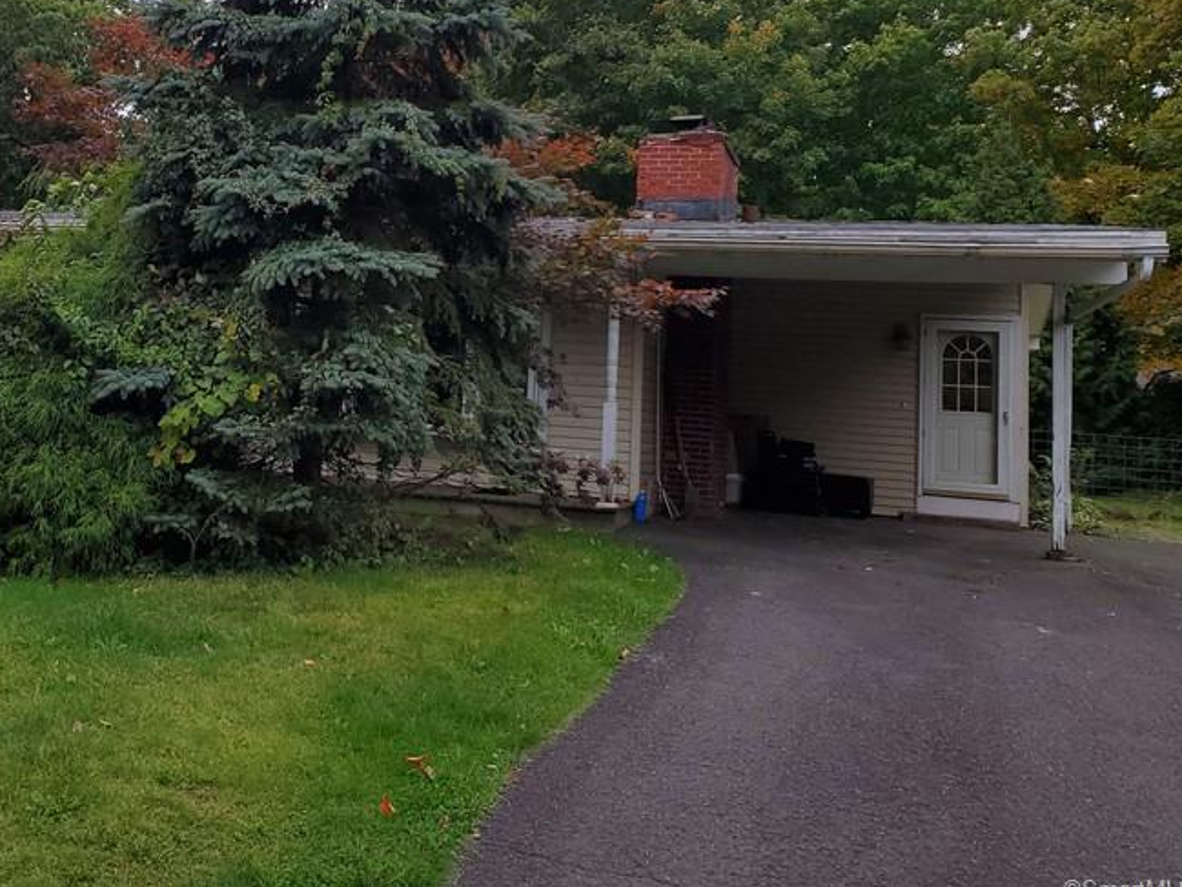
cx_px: 393
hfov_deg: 45.1
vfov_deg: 34.3
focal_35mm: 41
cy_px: 208
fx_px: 1400
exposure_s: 1/234
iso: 50
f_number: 2.4
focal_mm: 4.3
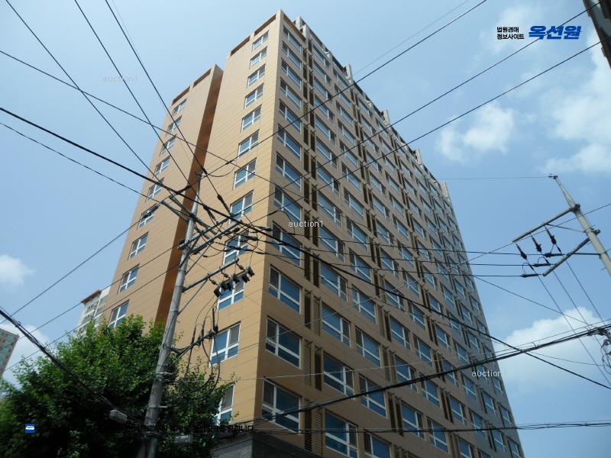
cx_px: 306
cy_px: 229
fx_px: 477
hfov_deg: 65.3
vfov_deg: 51.4
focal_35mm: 27
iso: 80
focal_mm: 4.9
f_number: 3.5
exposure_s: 1/1000
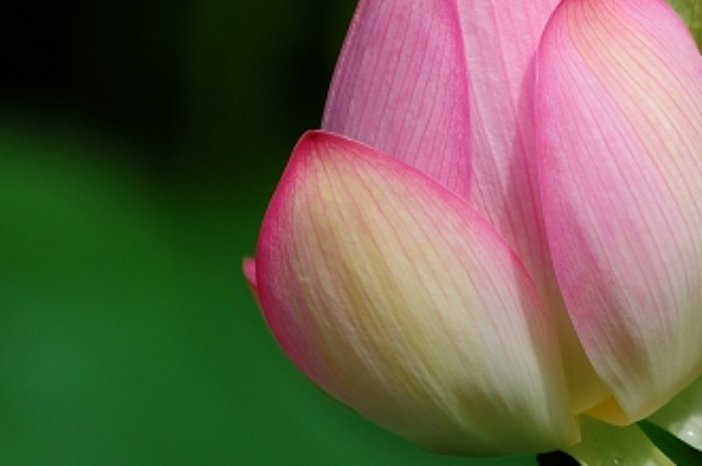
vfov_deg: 2.2
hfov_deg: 3.3
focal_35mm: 619
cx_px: 825
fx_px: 12053
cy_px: 17
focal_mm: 200
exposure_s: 1/1500
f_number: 4
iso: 200
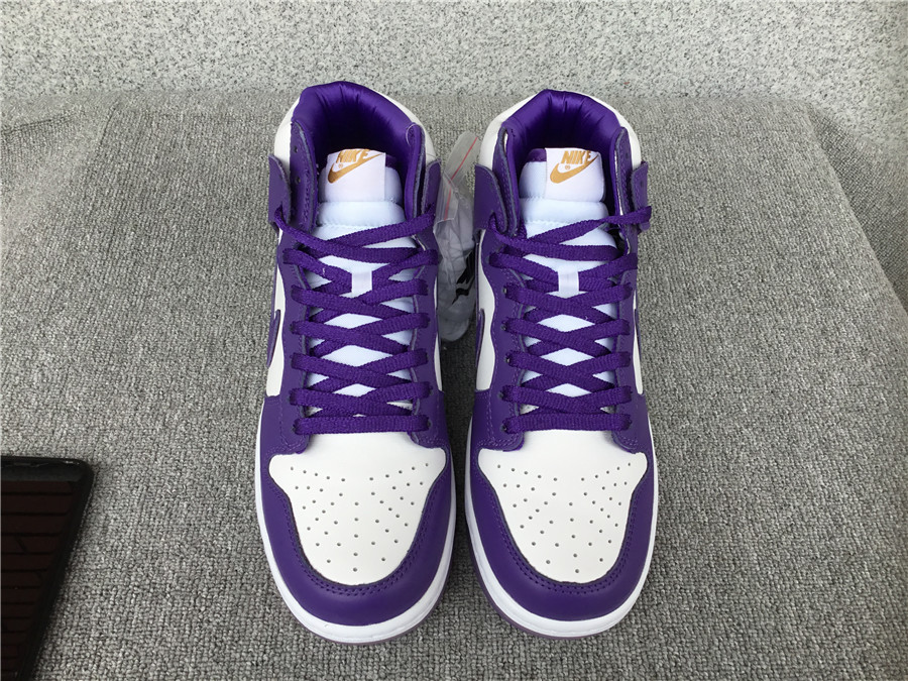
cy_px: 340
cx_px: 454
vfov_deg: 45.4
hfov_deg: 58.4
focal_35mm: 31
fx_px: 813
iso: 25
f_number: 2.4
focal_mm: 3.3
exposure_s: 1/187
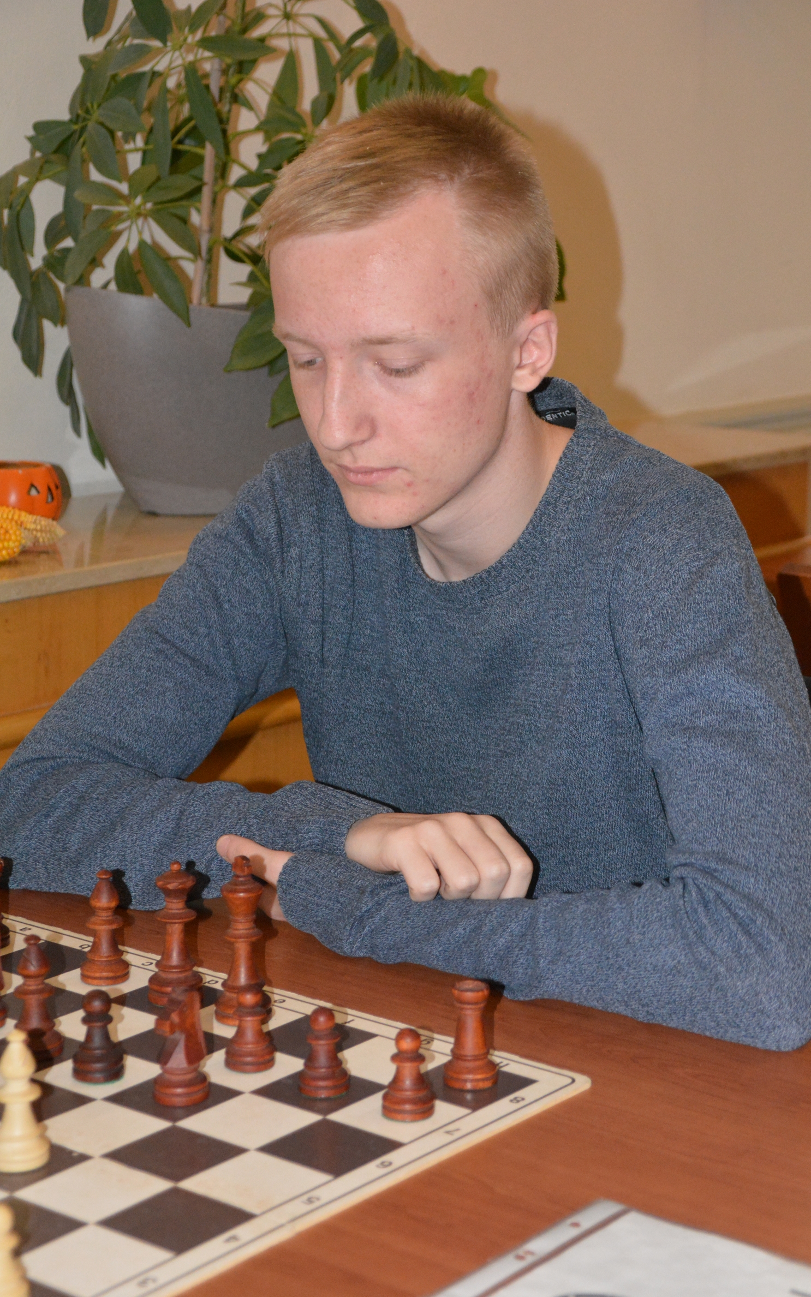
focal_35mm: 71
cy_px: 647
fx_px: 2510
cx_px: 419
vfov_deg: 29.0
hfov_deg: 18.4
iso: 3200
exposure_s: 1/60
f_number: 4.8
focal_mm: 46
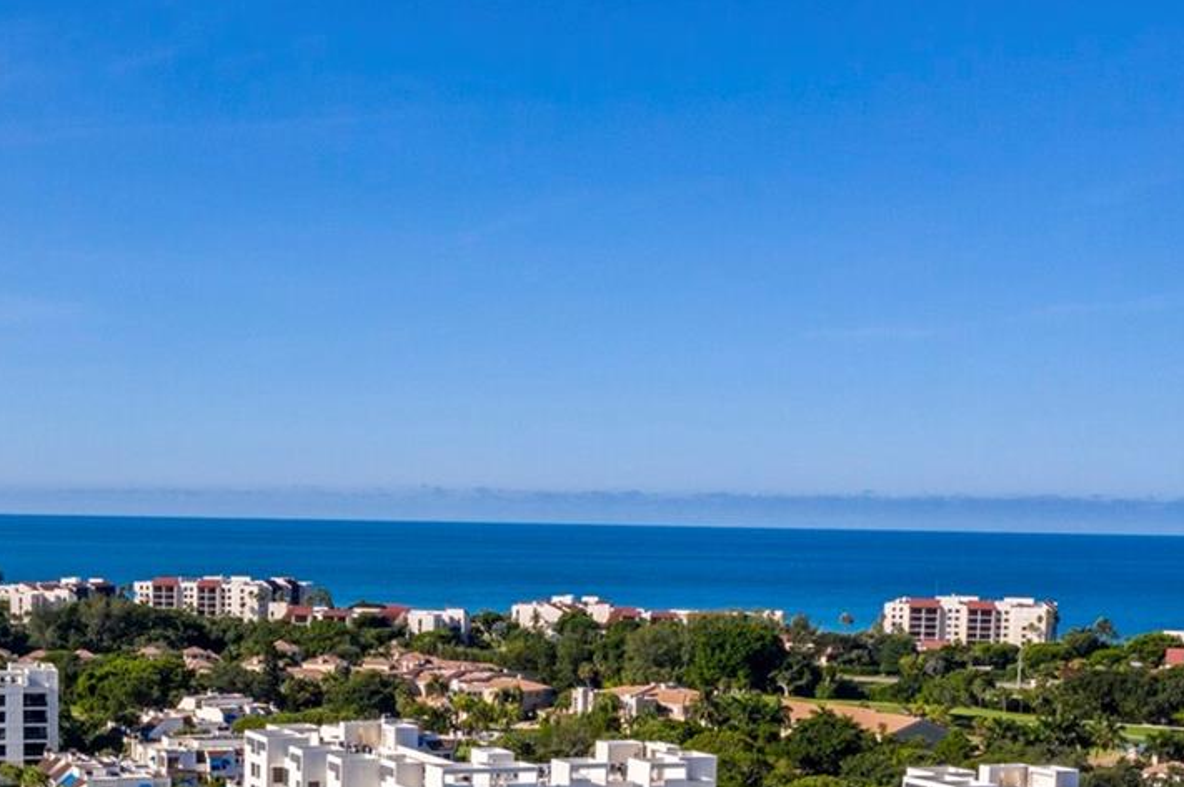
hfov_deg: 31.7
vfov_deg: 20.8
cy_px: 801
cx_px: 418
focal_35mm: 63
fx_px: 2070
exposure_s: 1/800
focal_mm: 10.26
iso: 100
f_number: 7.1
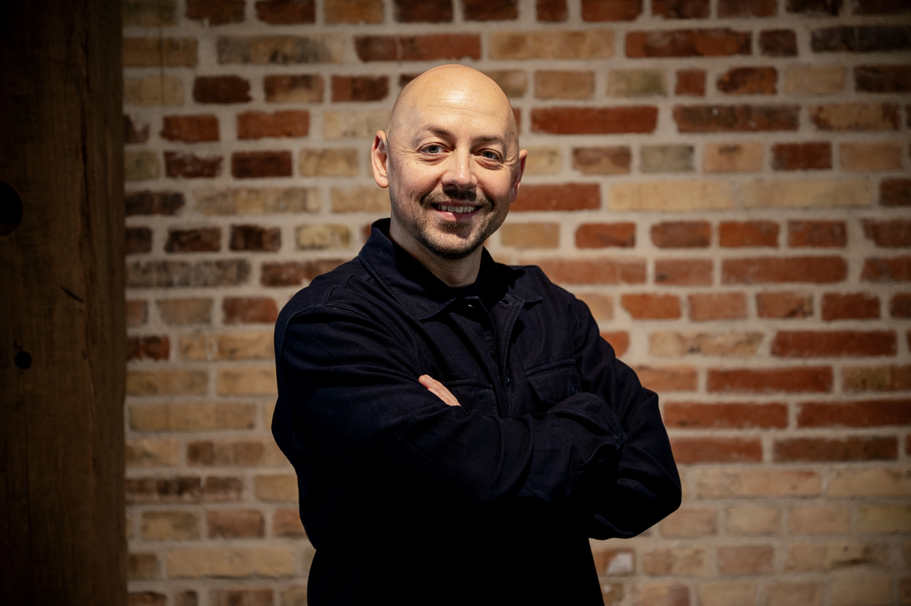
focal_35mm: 70
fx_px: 1770
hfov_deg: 28.9
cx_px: 456
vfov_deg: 19.4
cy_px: 303
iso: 640
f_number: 2.8
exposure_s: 1/320
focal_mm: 70
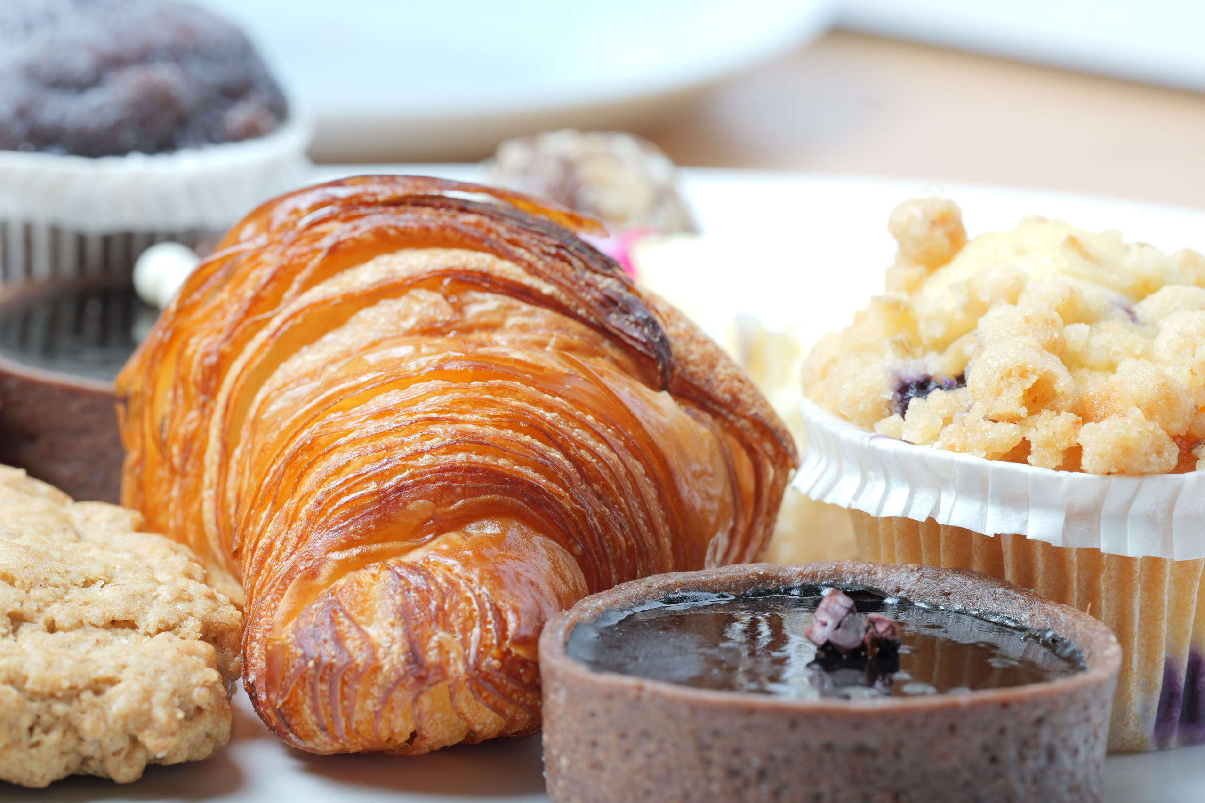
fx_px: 3515
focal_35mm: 105
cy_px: 402
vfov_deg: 13.0
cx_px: 602
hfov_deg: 19.5
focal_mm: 105
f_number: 10
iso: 200
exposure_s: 1/200
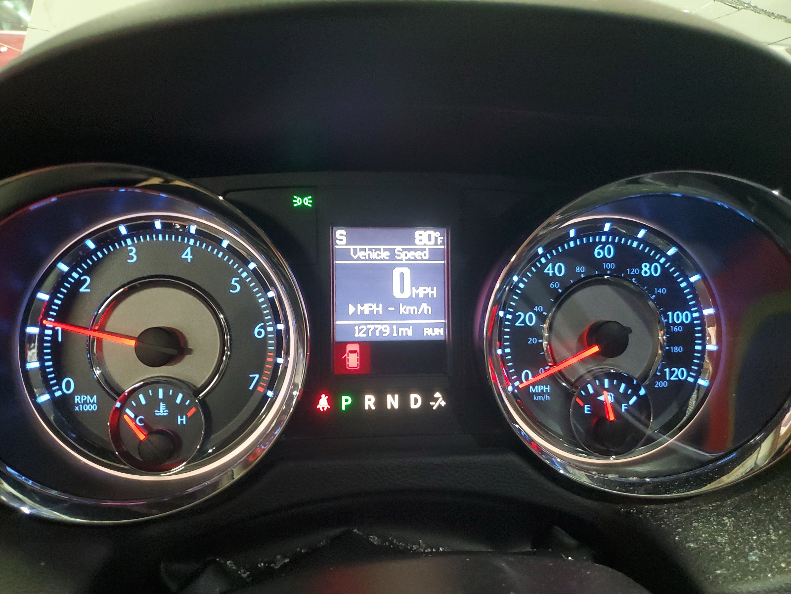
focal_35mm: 26
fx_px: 594
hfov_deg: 67.3
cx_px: 396
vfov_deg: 53.1
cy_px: 297
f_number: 1.5
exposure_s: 1/40
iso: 336
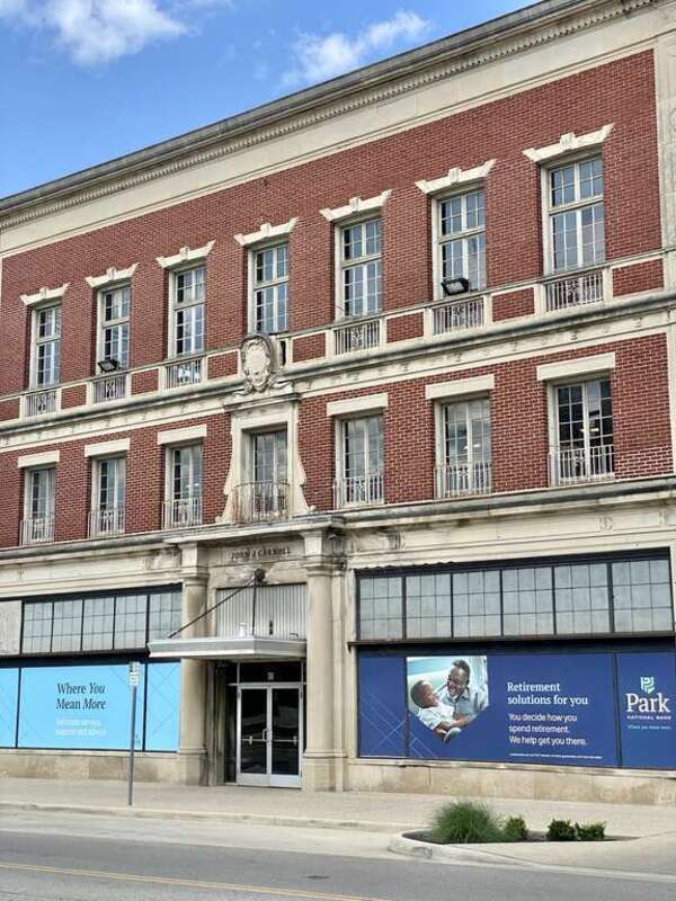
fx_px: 1354
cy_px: 450
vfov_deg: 36.8
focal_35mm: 52
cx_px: 338
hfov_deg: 28.0
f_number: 2
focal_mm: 6
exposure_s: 1/978
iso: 20
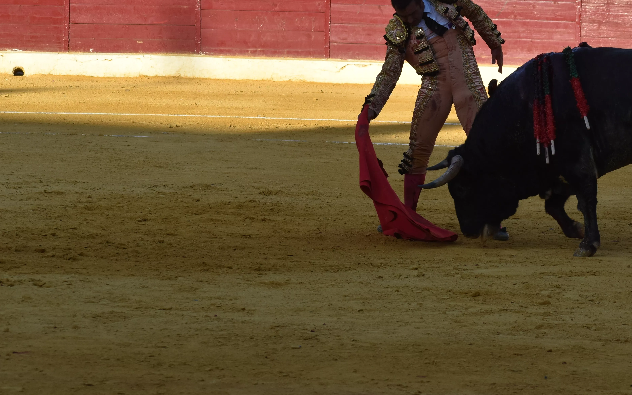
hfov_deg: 8.2
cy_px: 105
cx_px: 430
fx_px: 4424
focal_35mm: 257
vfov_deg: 5.1
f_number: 8
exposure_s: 1/1000
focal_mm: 105
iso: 400
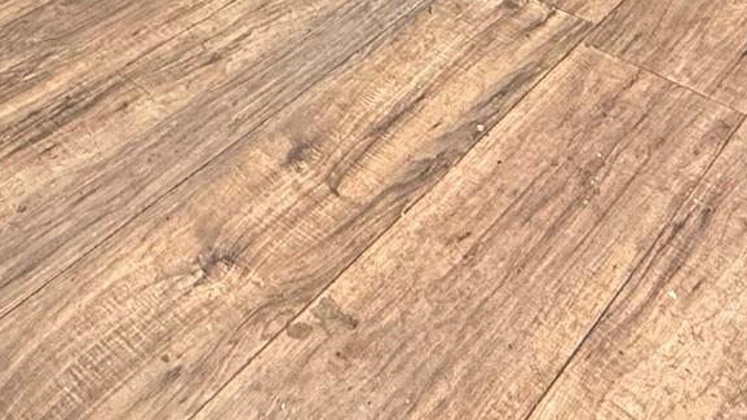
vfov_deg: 15.3
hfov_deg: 38.1
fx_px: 1070
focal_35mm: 54
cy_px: -529
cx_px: 260
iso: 250
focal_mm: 2.22
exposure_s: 1/99
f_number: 2.2
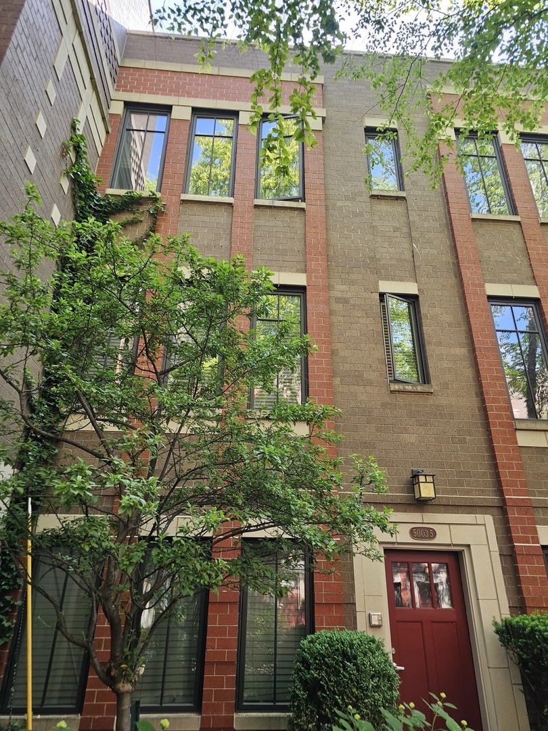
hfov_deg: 58.9
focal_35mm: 23
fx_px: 485
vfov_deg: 73.9
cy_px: 366
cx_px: 274
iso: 64
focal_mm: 6.3
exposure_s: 1/180
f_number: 1.7
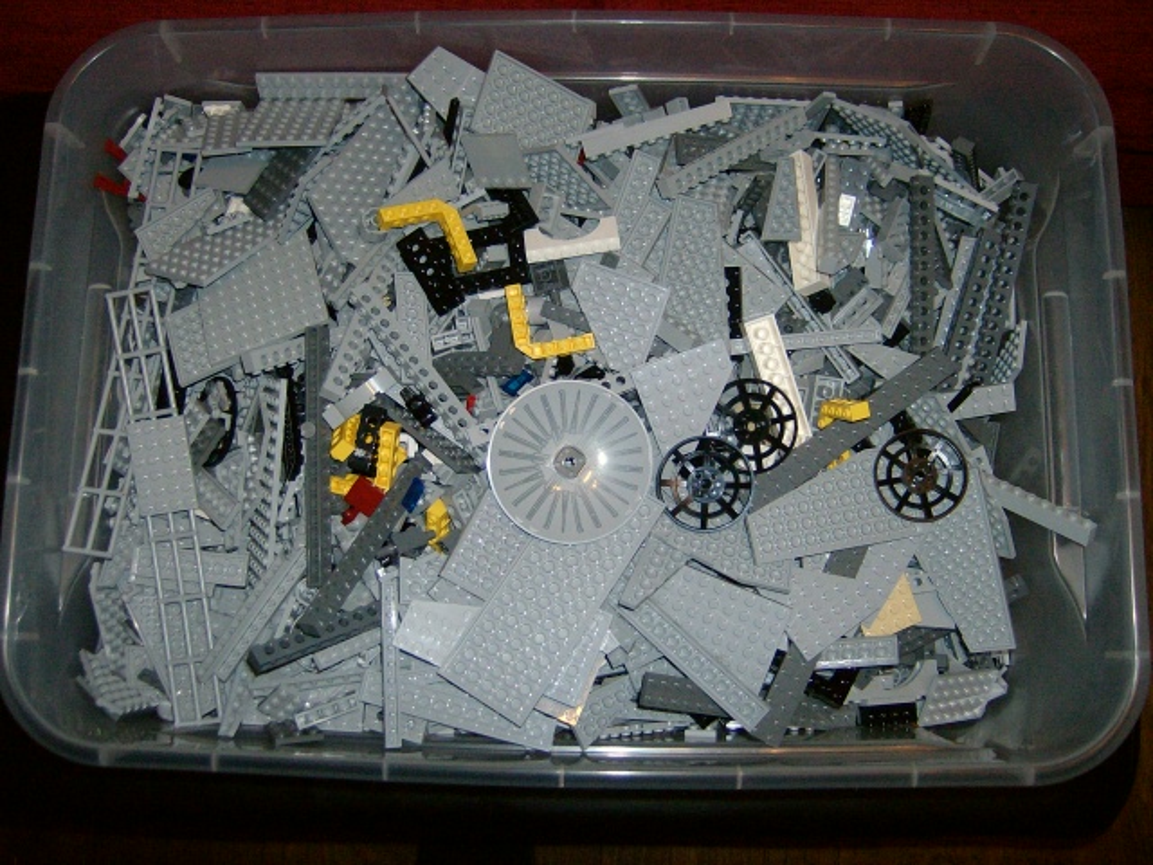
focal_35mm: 36
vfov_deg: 39.7
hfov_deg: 51.4
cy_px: 432
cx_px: 576
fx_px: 1199
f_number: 2.8
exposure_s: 1/60
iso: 200
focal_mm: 6
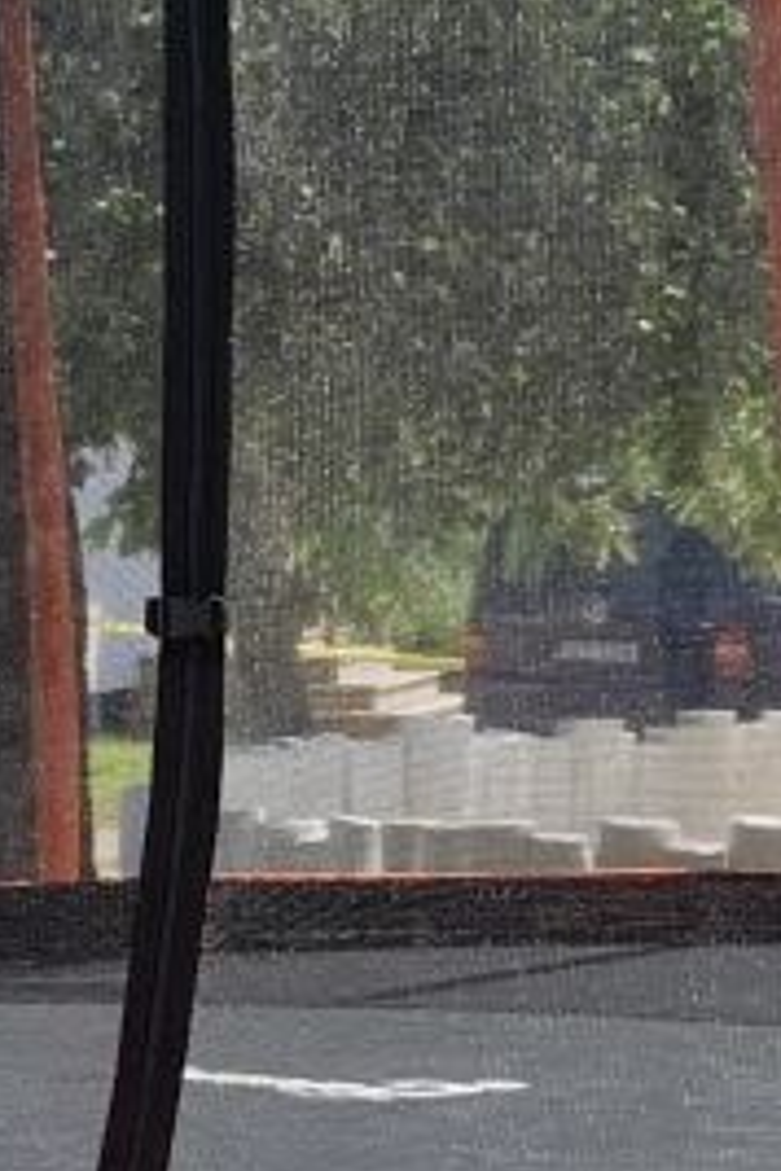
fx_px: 5271
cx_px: 505
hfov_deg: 8.5
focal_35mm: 162
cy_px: 868
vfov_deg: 12.6
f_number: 1.8
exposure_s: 1/419
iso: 25
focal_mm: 4.25
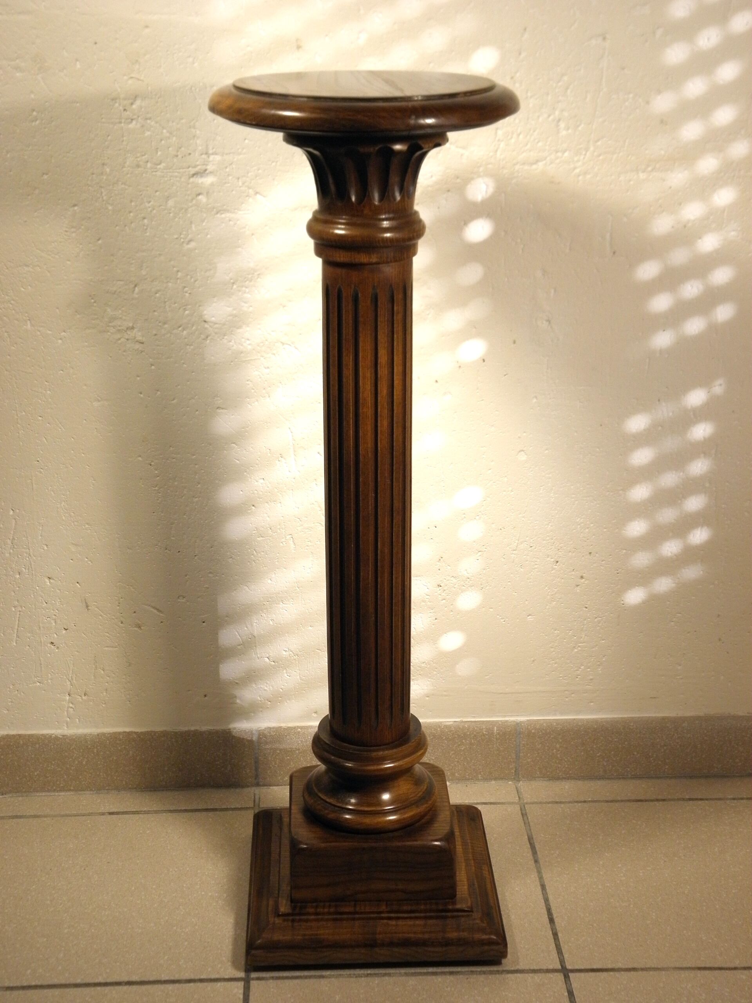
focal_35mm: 50
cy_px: 502
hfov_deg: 29.1
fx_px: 1448
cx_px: 376
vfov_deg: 38.2
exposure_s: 1/50
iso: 160
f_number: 4
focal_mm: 9.1
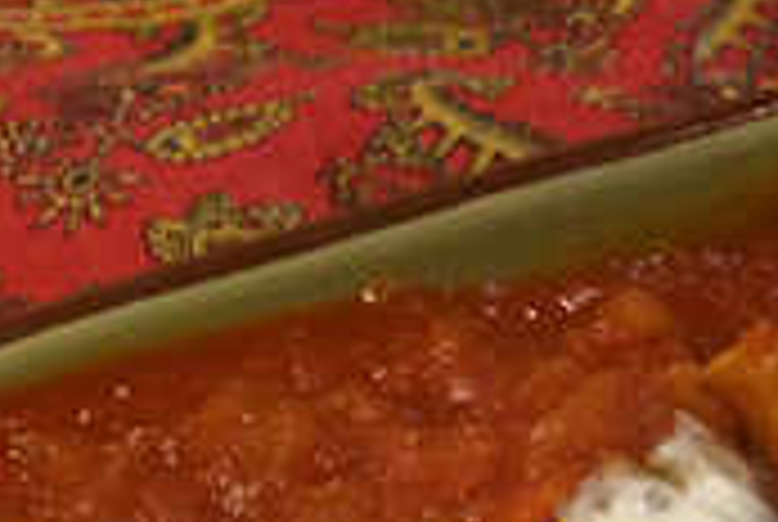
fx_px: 2338
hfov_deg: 17.9
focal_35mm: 108
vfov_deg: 12.2
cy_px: 738
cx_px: 944
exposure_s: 1/30
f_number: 2.2
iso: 250
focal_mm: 4.12
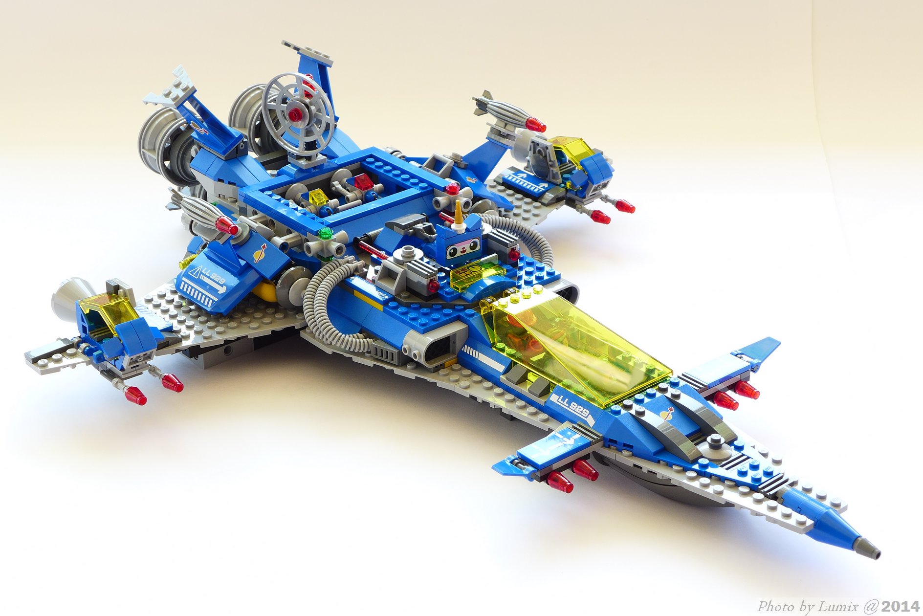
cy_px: 308
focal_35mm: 70
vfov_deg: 19.5
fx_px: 1795
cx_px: 462
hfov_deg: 28.8
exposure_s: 1/15
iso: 80
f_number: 4.5
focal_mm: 13.7
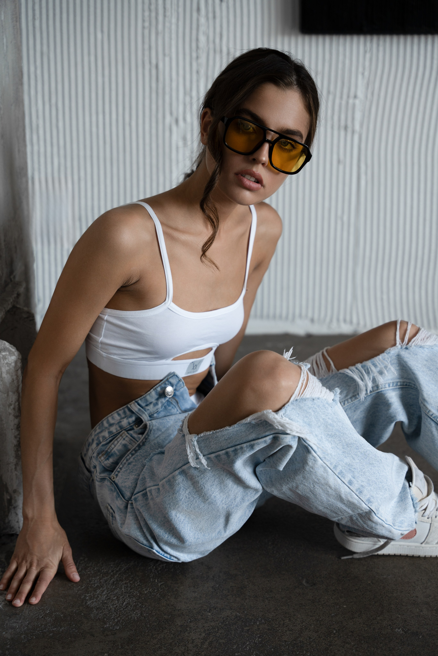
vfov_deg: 28.8
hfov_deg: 19.5
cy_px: 328
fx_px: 1277
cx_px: 219
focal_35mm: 70
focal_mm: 70
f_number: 2.8
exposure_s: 1/250
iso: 200
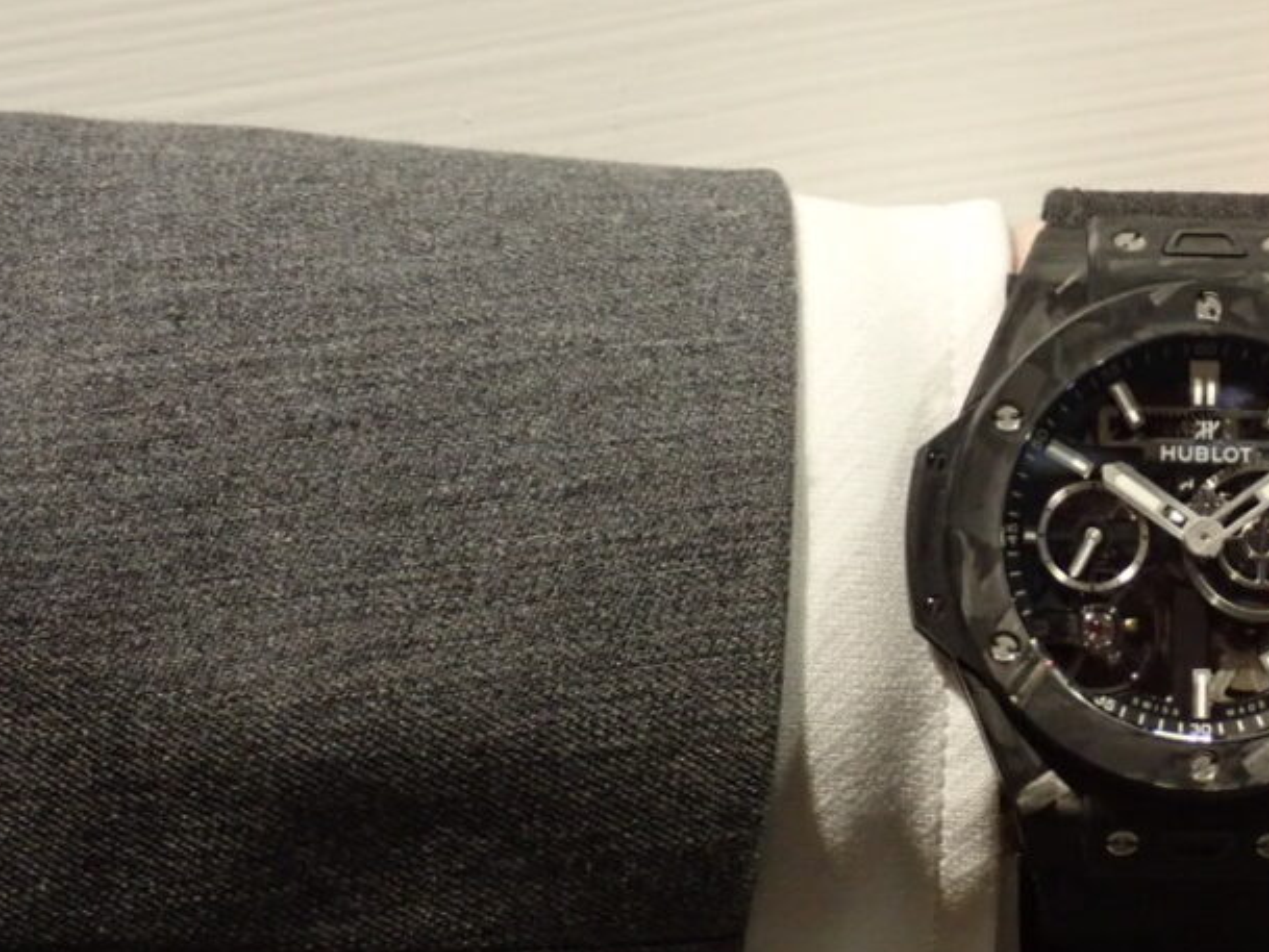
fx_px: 4840
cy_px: 631
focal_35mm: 132
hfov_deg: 14.8
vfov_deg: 11.2
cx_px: 1184
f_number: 5
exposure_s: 1/160
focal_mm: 11.88
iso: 640
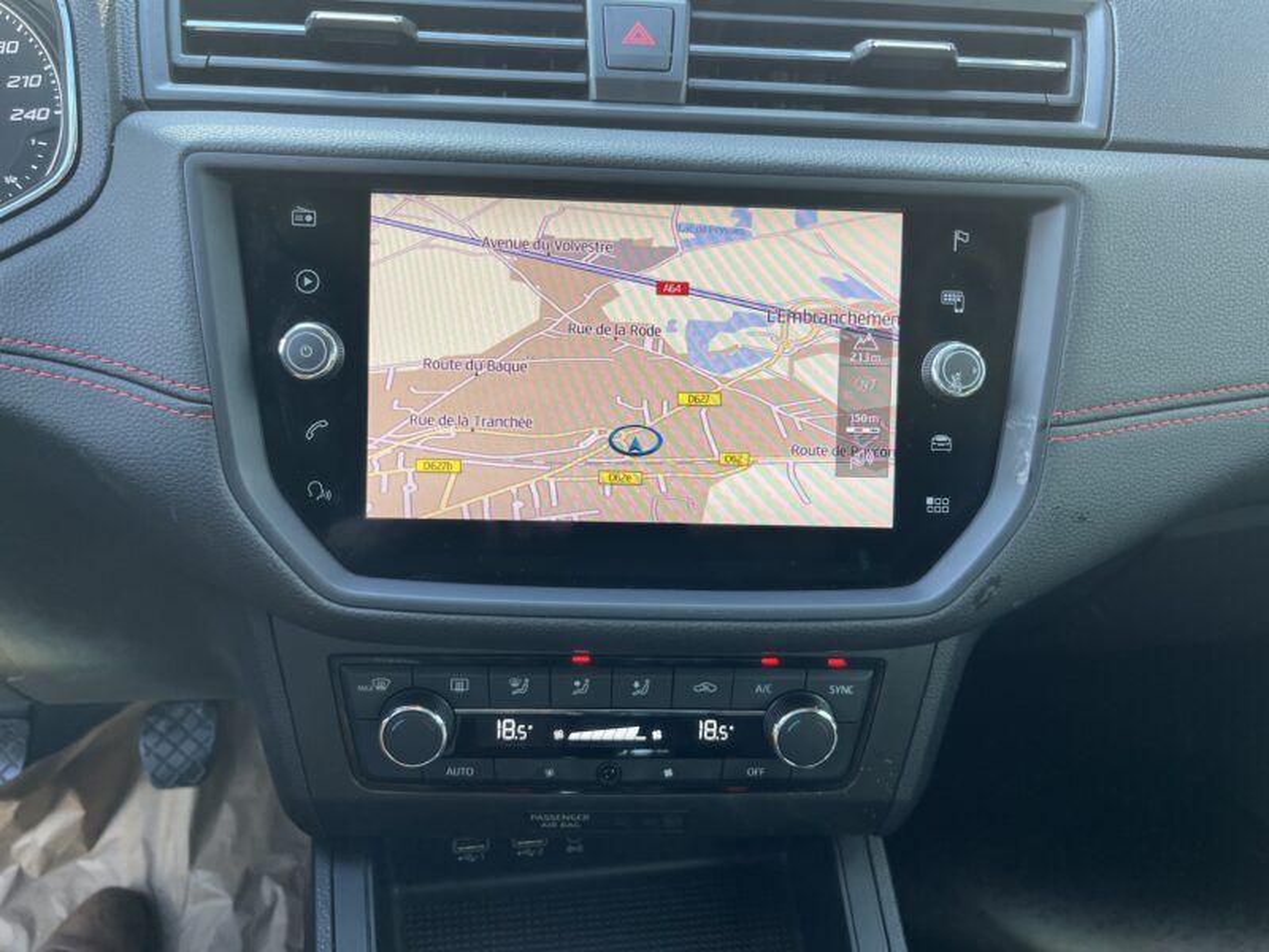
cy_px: 476
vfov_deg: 53.1
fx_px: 953
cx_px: 634
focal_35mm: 26
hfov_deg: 67.3
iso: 40
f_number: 1.6
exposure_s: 1/122
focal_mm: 5.1
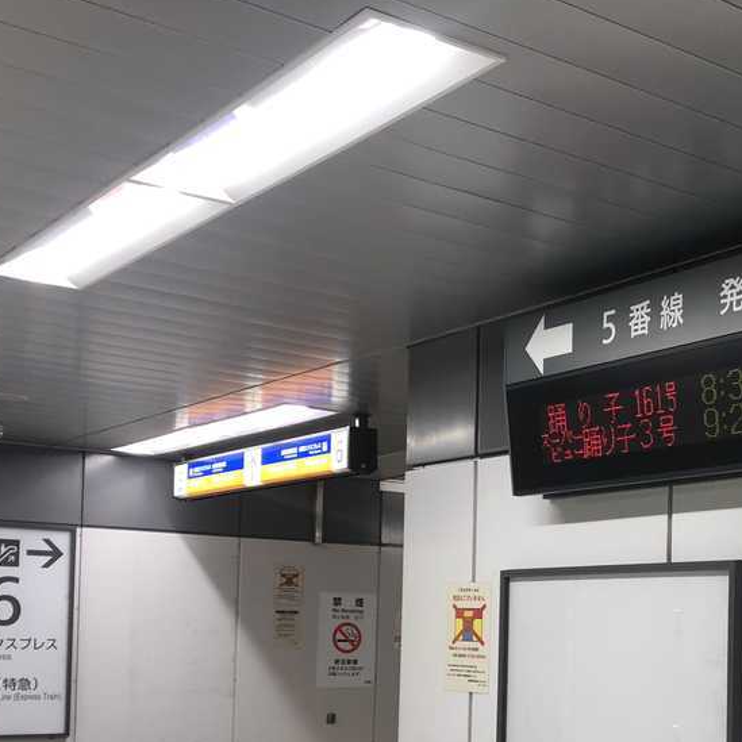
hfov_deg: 29.7
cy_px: 600
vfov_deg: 29.8
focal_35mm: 56
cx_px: 619
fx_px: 1358
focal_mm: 3.99
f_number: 1.8
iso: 20
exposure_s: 1/33
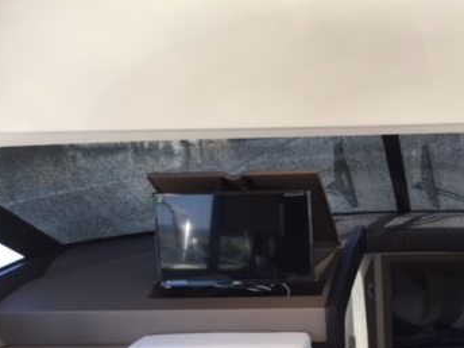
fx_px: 724
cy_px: 290
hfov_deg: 33.6
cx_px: 422
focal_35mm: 54
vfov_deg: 26.4
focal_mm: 4.15
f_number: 2.2
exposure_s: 1/50
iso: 25
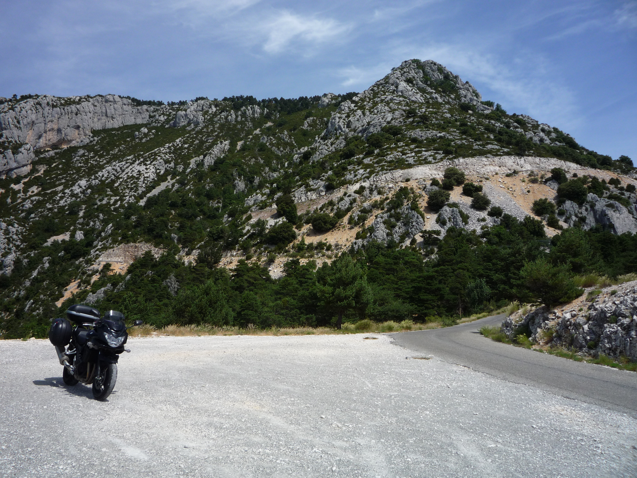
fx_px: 552
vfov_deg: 46.8
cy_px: 239
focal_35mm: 30
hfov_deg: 60.0
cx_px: 318
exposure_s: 1/500
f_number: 5.6
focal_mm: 5.2
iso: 100
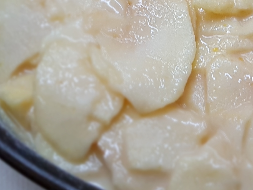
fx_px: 541
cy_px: -55
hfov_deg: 24.7
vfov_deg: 18.5
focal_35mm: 74
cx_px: 269
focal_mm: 4.2
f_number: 1.7
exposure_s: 1/50
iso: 100
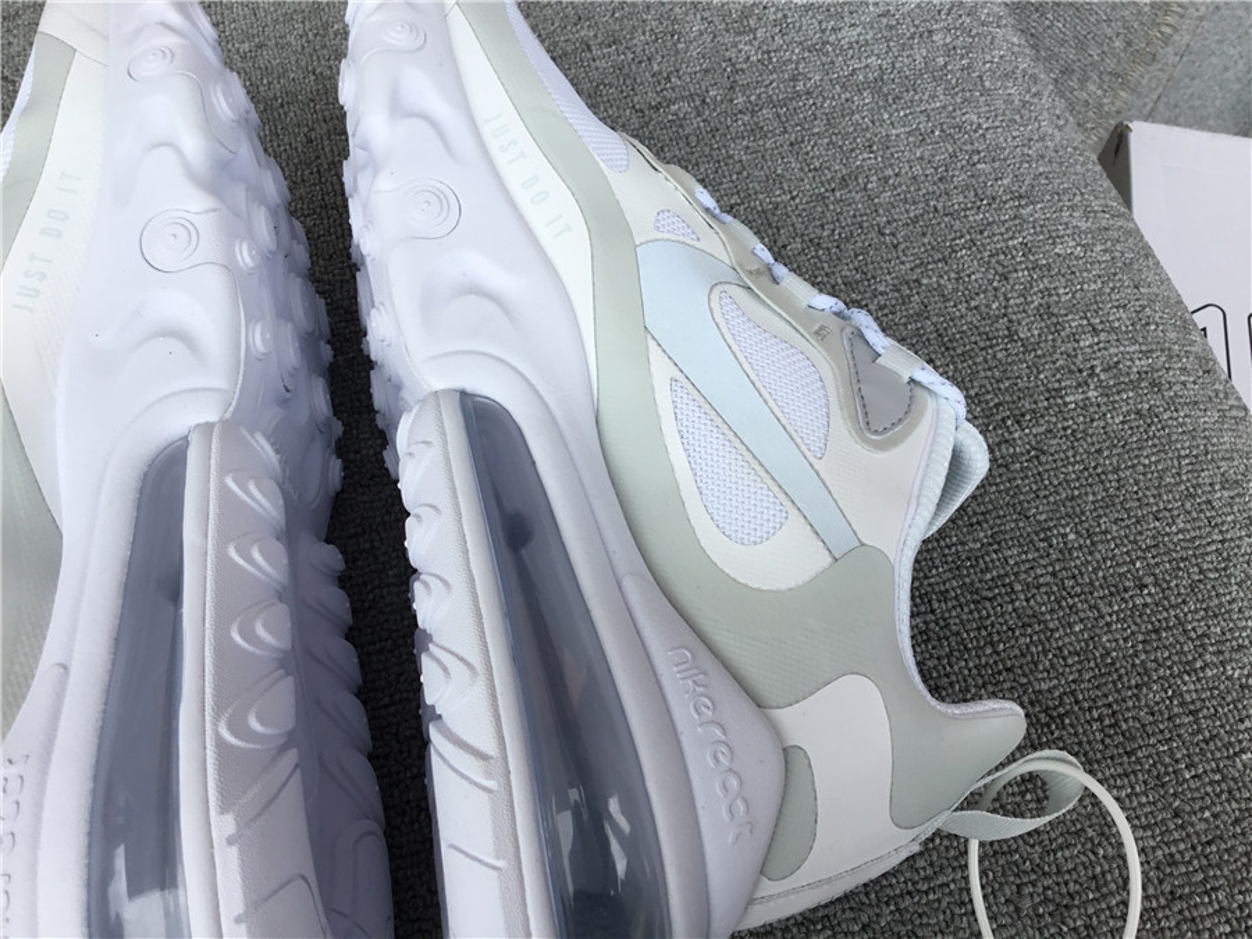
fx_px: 1121
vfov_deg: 45.4
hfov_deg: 58.4
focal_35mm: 31
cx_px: 626
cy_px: 470
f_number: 2.4
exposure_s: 1/244
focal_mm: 3.3
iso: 25
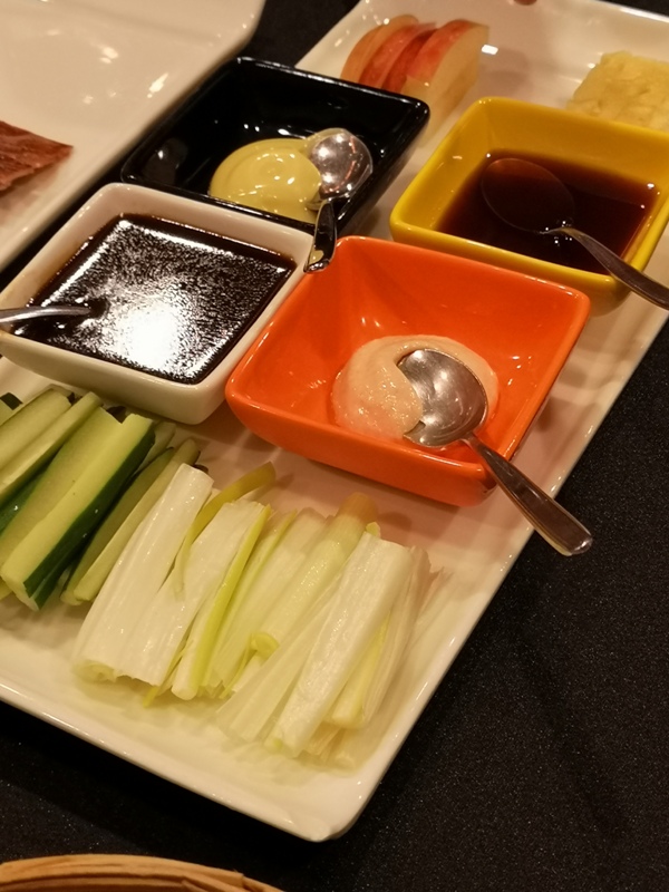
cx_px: 334
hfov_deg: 23.7
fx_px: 1598
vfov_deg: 31.2
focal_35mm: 62
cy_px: 446
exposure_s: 1/60
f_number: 1.8
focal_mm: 3.95
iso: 200
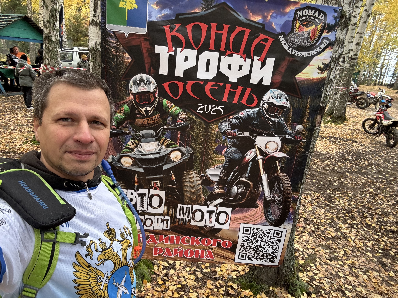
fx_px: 264
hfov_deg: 73.9
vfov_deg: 58.9
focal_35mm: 23
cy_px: 149
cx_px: 199
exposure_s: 1/121
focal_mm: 2.69
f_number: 1.9
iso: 80
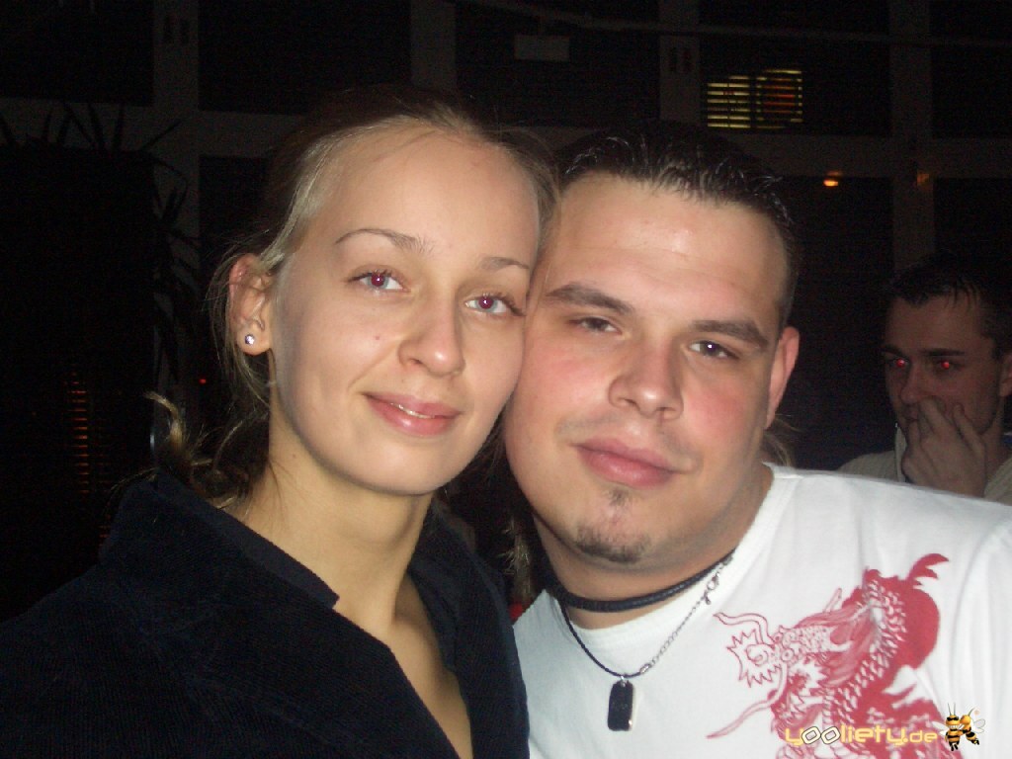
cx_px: 506
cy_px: 380
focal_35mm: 62
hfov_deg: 31.2
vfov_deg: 23.7
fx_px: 1813
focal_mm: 10.2
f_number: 3.5
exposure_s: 1/60
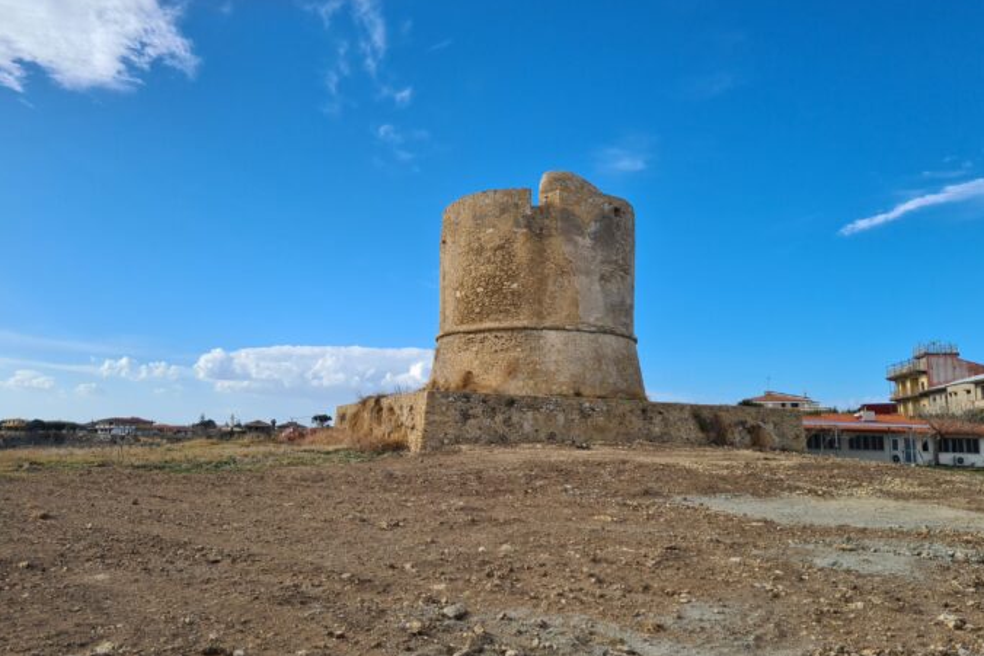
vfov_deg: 46.4
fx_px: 765
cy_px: 297
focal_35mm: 28
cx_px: 483
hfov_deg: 65.5
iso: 50
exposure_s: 1/2064
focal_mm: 5.4
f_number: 1.8
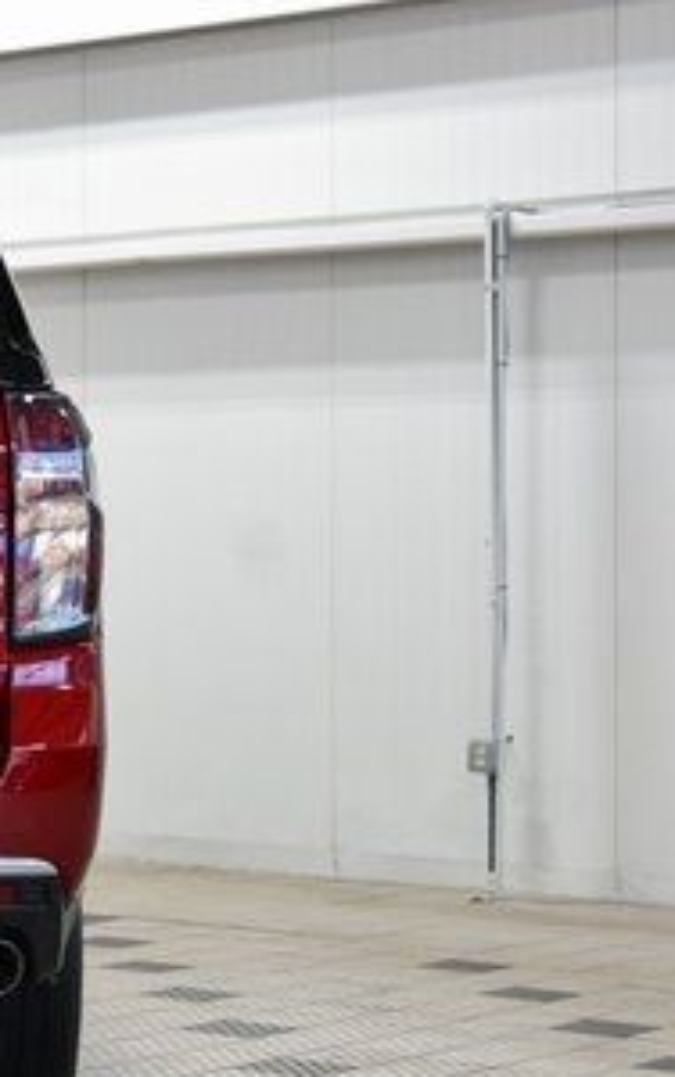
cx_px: -463
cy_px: 619
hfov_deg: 10.9
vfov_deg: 18.2
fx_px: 3352
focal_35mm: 114
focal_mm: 35
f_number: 6.3
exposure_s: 1/60
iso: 1600
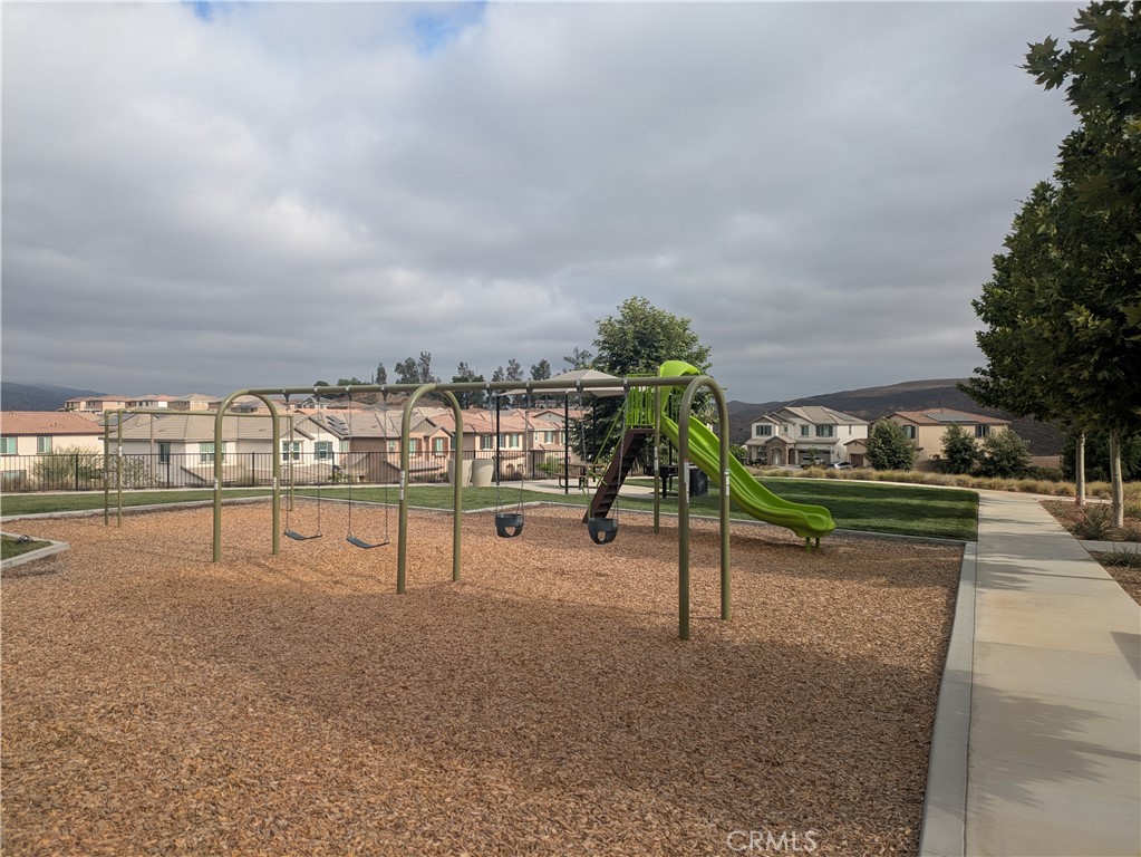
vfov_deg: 54.9
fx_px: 824
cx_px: 570
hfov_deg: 69.4
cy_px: 428
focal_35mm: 25
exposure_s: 1/1580
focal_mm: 5.43
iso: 42
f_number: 1.89
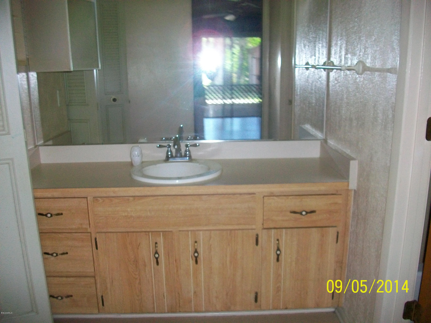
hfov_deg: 56.8
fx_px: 398
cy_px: 162
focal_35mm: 32
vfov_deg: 44.2
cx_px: 216
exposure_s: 1/60
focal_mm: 5.7
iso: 160
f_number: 2.8
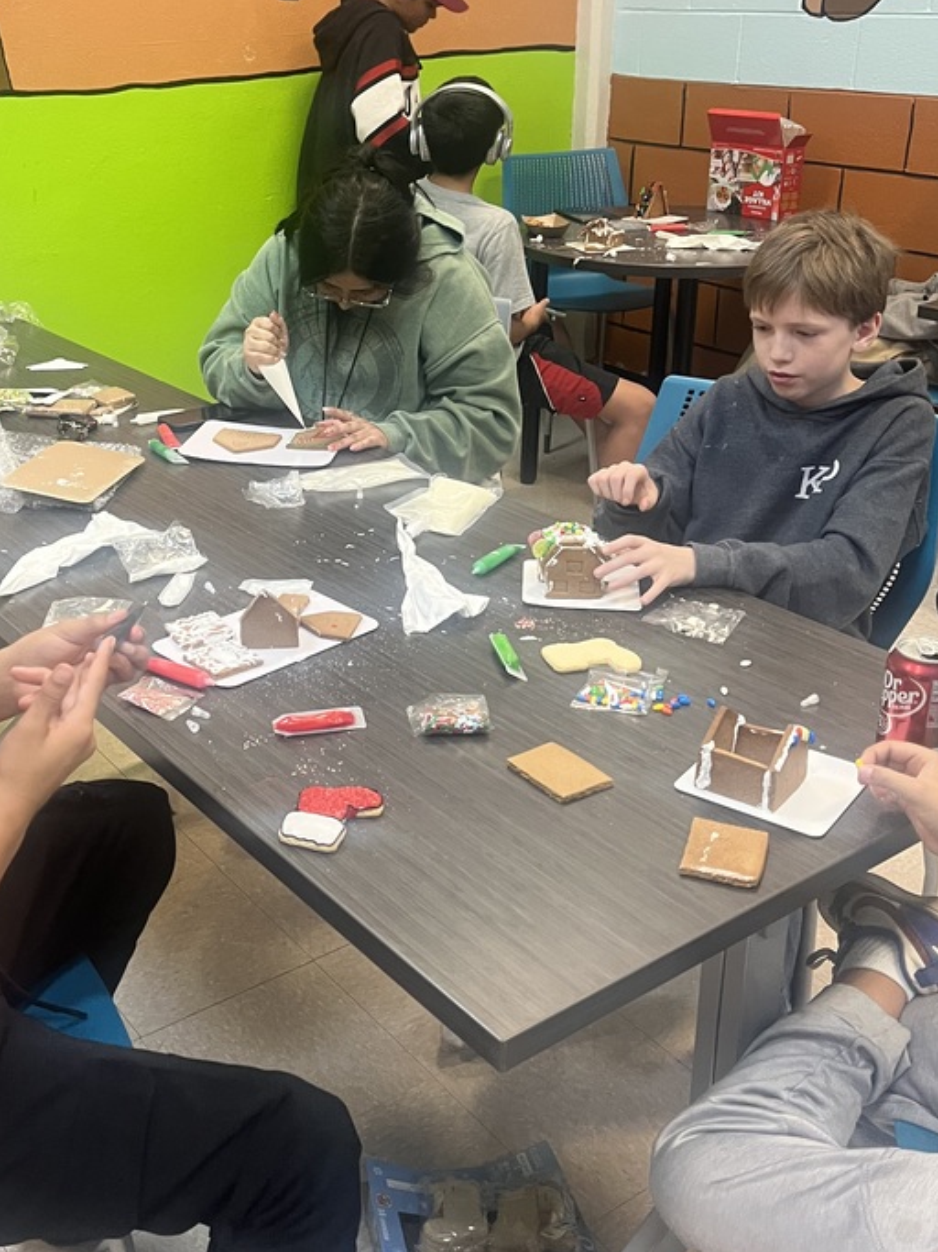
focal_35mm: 39
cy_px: 510
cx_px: 308
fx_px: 1409
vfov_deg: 47.6
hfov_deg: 36.4
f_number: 1.6
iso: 200
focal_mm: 5.1
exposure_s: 1/60
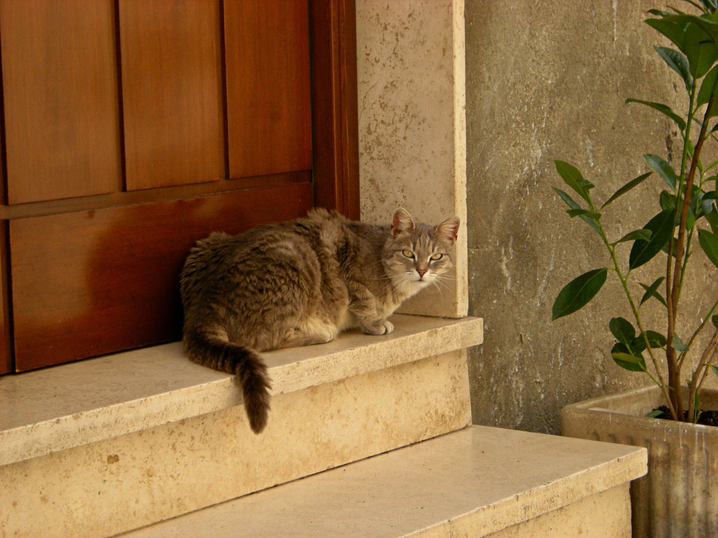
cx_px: 359
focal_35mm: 102
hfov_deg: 19.3
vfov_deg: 14.5
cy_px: 269
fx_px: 2116
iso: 160
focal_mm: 17
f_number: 5.6
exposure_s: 1/101
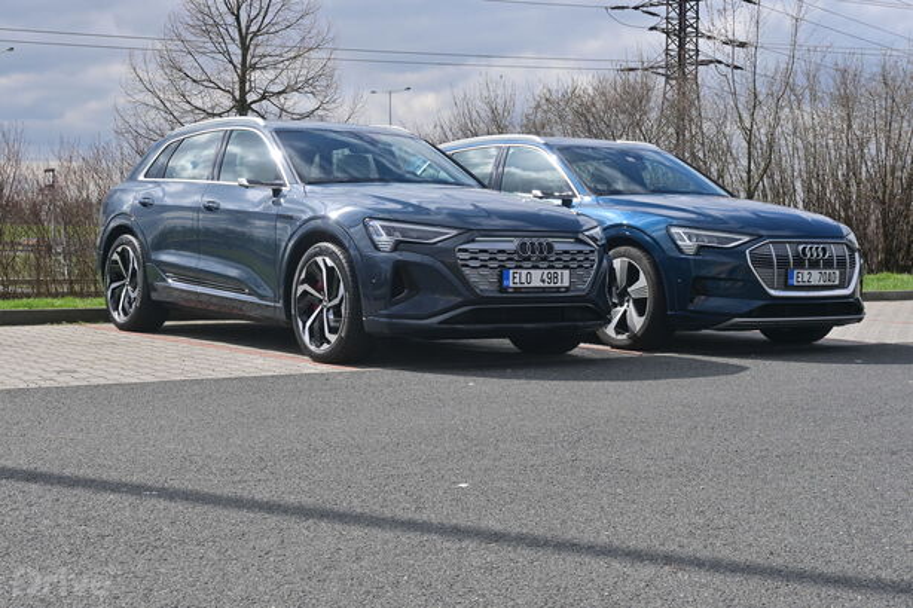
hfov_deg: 35.9
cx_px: 456
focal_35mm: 56
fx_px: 1407
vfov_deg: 24.4
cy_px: 304
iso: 100
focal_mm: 37
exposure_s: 1/400
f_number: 10
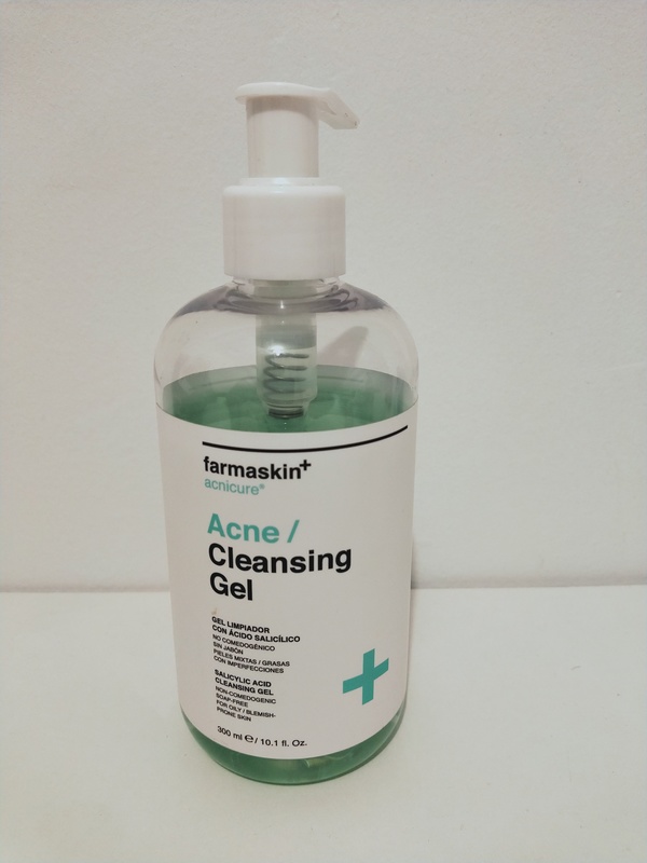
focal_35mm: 23
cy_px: 432
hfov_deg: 58.9
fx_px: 573
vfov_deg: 73.9
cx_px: 324
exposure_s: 1/33
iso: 245
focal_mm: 3.99
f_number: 1.7
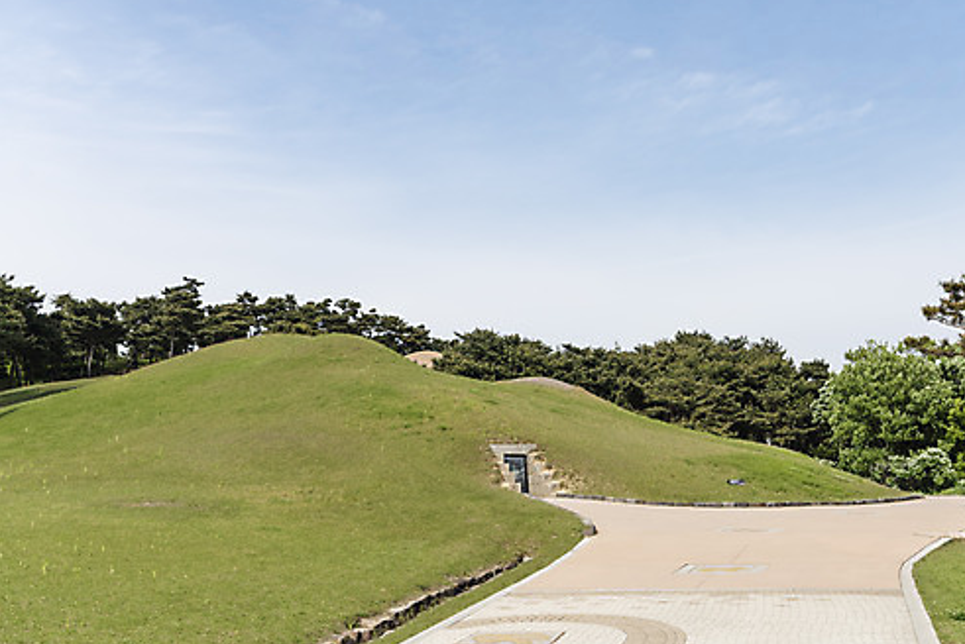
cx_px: 524
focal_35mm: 39
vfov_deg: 34.3
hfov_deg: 49.5
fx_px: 1046
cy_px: 318
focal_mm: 32
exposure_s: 1/800
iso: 100
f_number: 5
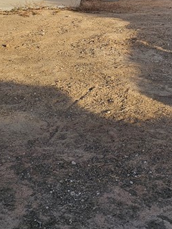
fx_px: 470
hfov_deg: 20.6
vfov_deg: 25.0
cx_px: 130
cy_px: -39
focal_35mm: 71
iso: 12
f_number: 1.7
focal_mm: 6.3
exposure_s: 1/531
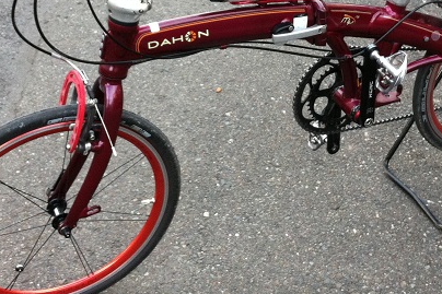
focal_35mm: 70
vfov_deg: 19.1
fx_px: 859
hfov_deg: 28.8
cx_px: 263
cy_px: 27
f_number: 2.8
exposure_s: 1/120
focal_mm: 3.85
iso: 125
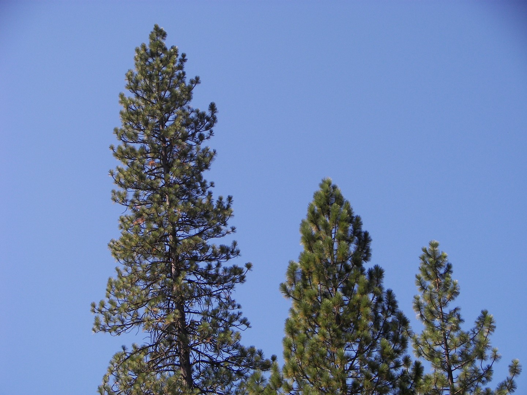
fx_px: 1736
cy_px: 198
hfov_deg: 17.3
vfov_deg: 13.0
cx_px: 264
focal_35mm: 114
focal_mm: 18.9
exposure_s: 1/500
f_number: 3.2
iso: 64
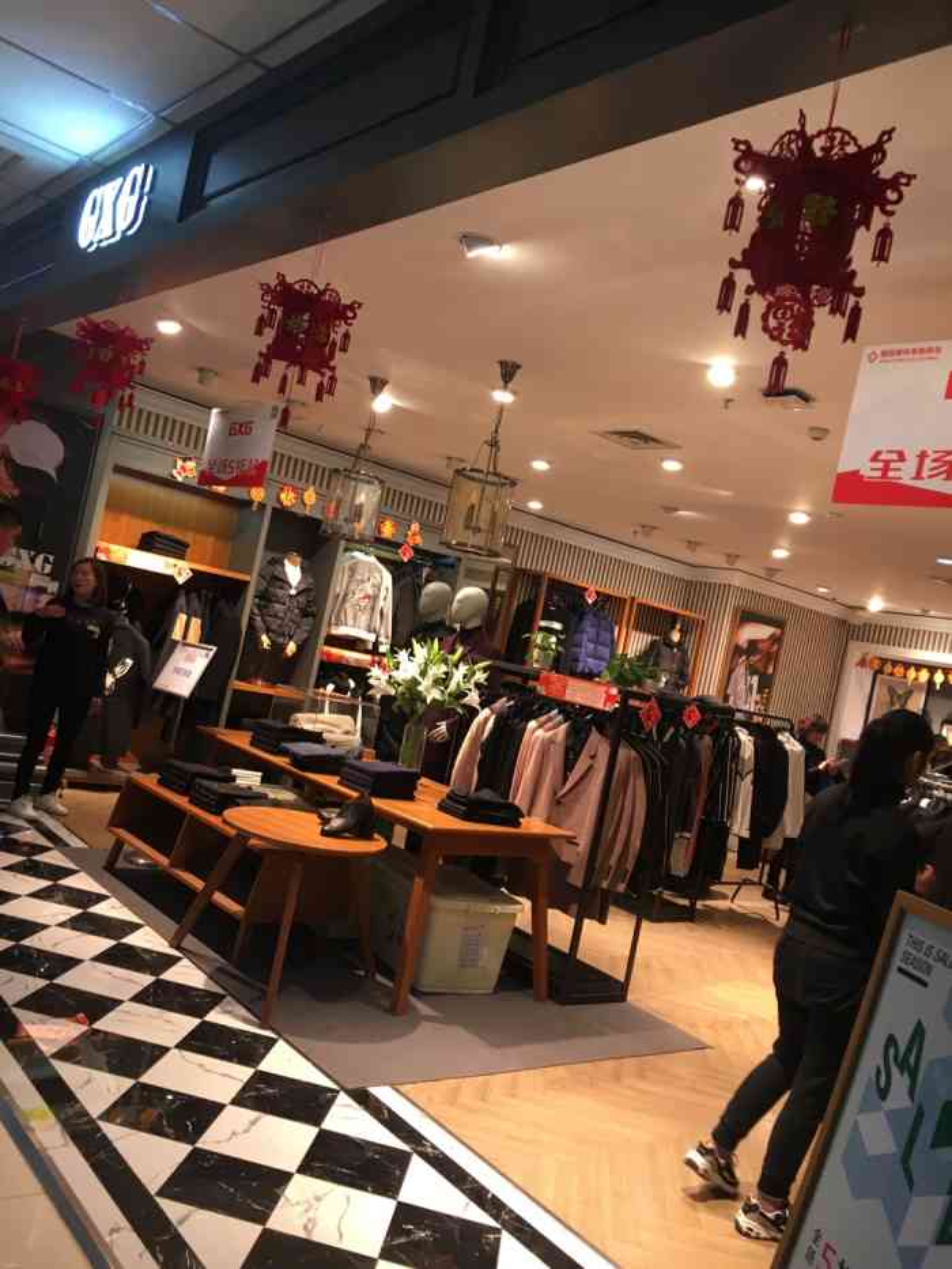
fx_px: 1063
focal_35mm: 29
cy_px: 634
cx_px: 476
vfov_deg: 61.7
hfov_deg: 48.2
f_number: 2.2
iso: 50
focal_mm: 4.15
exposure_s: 1/33
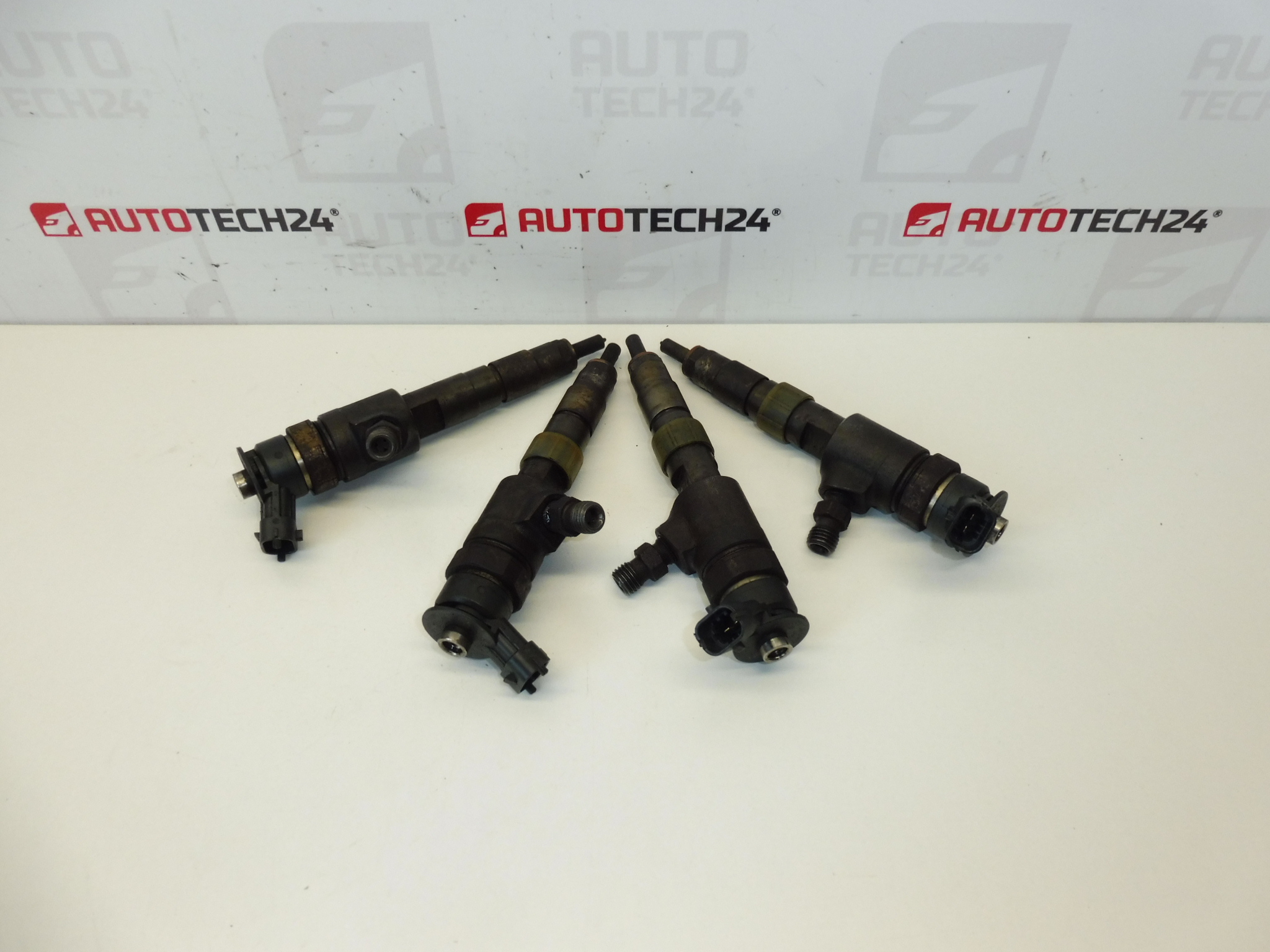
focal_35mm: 24
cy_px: 476
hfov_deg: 71.6
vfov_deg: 56.8
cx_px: 635
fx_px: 881
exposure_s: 1/125
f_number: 4
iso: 200
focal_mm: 4.3
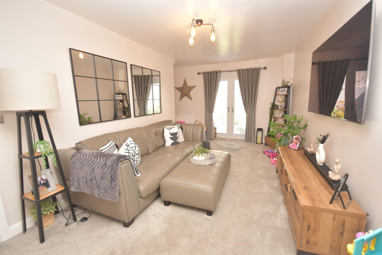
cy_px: 128
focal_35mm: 15
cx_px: 191
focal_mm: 10
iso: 1100
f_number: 4
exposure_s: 1/125
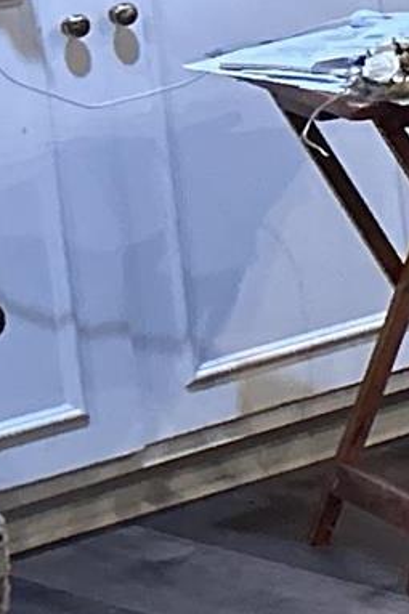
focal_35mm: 217
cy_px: -168
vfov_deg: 9.3
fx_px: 3701
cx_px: 2284
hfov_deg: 4.8
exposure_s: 1/60
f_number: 1.5
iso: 400
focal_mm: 5.7
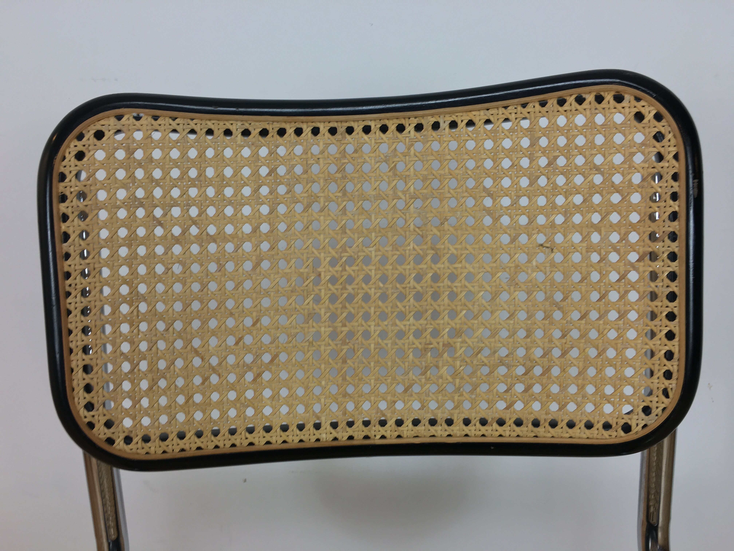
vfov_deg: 48.2
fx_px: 615
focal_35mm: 29
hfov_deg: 61.7
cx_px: 367
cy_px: 276
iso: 32
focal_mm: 4.15
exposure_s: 1/33
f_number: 2.2
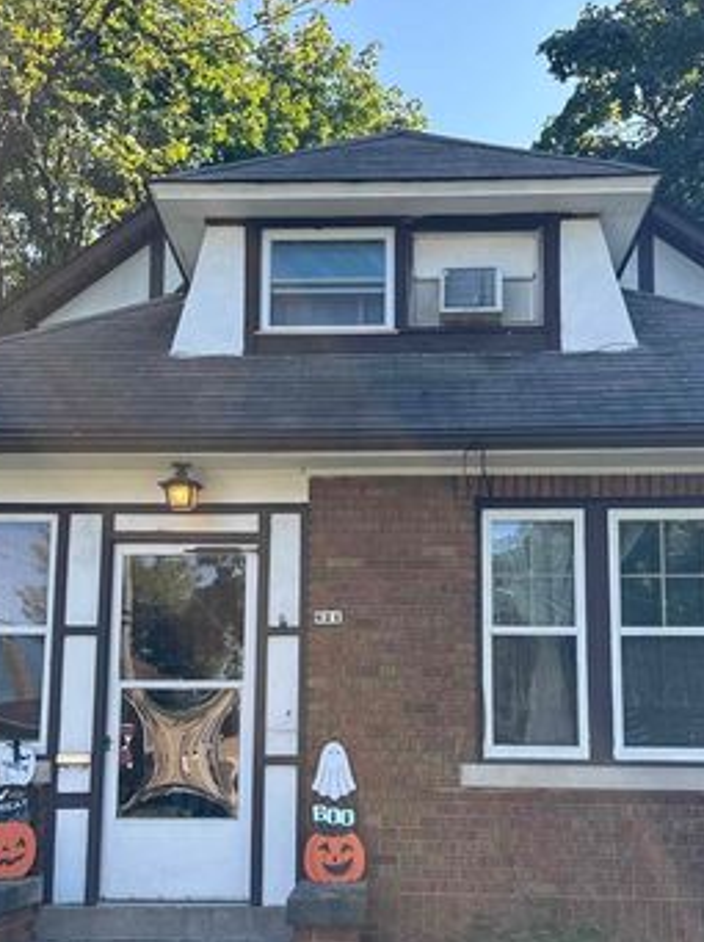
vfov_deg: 40.2
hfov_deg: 30.8
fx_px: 1277
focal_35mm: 47
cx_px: 340
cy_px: 593
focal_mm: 6.76
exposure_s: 1/966
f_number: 1.78
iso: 80
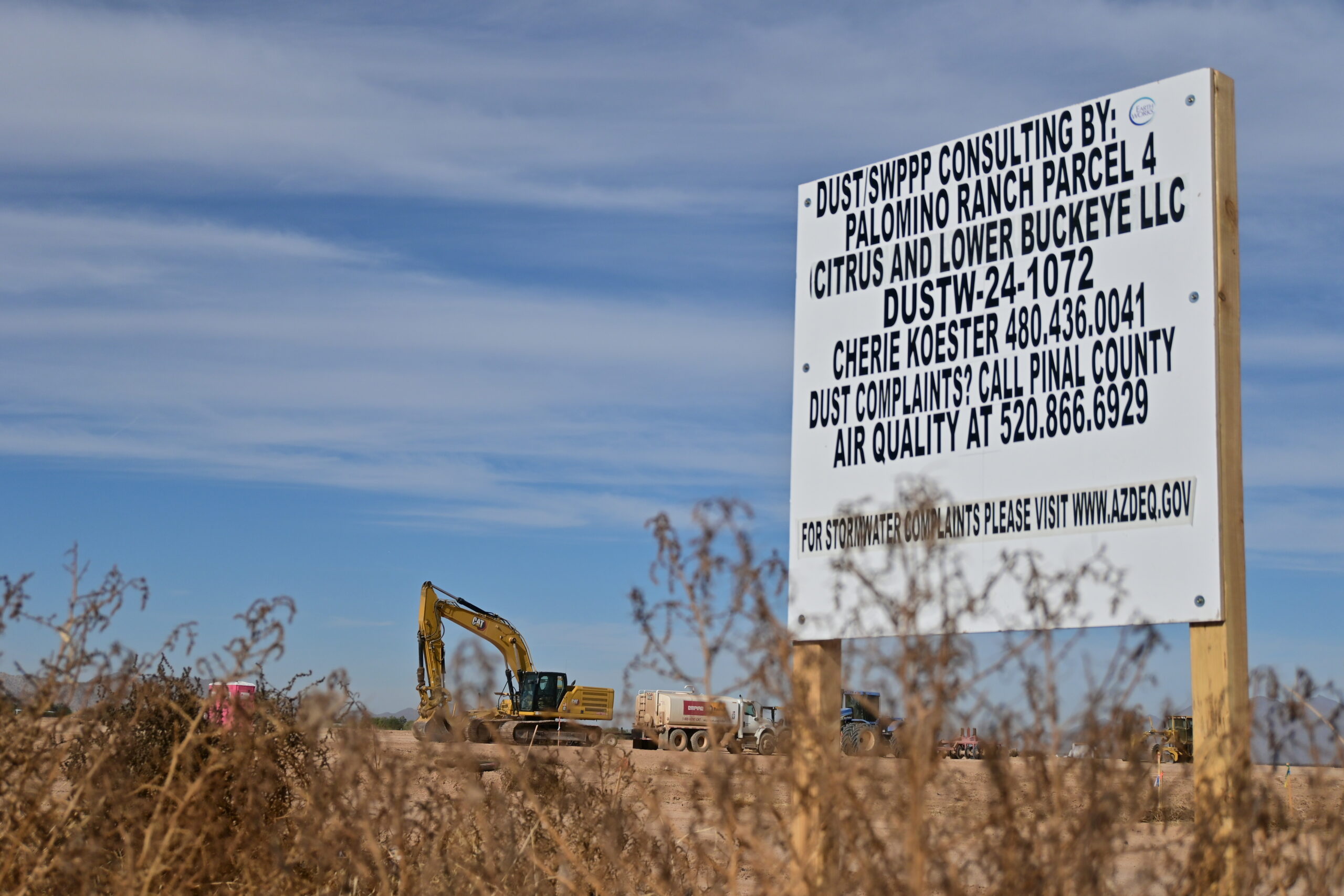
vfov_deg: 29.4
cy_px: 448
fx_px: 1708
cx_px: 672
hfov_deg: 43.0
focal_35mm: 46
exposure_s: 1/4000
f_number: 4.8
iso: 100
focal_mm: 30.5
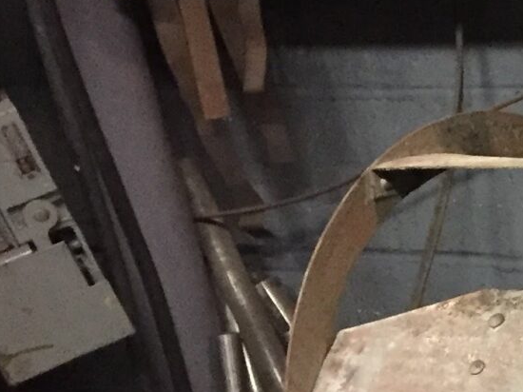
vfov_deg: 10.9
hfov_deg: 12.3
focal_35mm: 135
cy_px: 389
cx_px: 1153
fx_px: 2039
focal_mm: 4.15
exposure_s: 1/15
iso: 500
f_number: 2.2
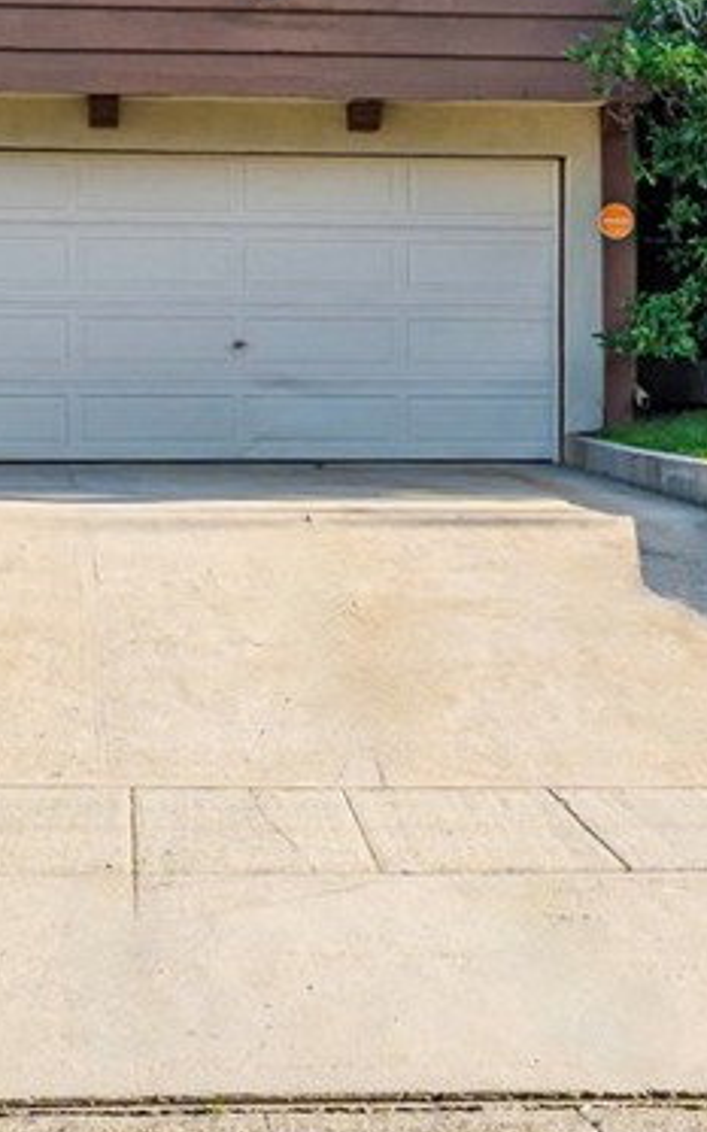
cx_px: 904
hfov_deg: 14.9
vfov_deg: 24.1
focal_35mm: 84
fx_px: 2591
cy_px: 168
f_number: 5
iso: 250
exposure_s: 1/500
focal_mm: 20
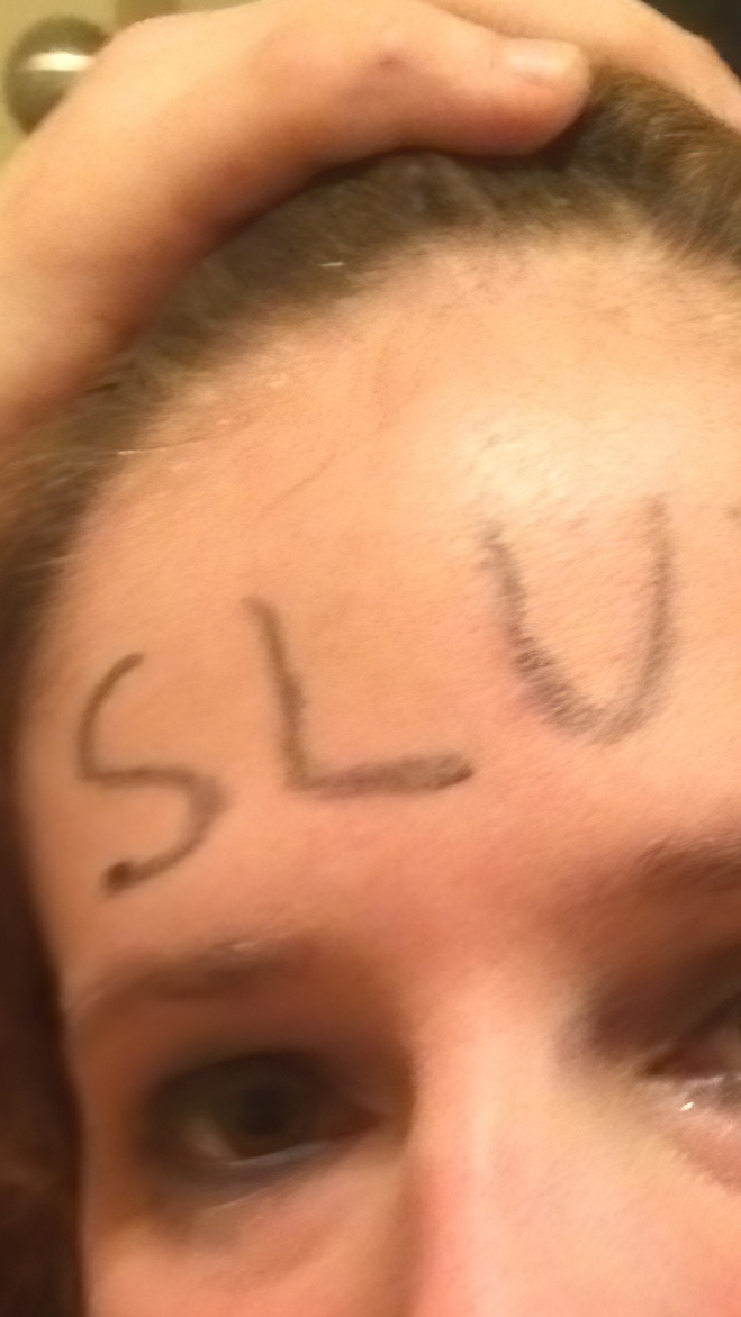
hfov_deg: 13.7
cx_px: 466
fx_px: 3075
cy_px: 1602
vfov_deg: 22.2
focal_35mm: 88
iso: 640
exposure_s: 1/15
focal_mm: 4.15
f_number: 2.2
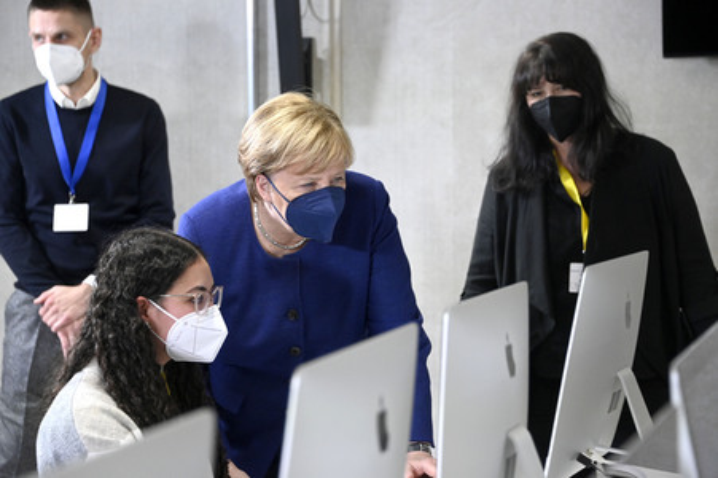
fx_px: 2431
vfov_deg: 11.2
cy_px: 239
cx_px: 359
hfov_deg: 16.8
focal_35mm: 122
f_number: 5.6
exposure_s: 1/500
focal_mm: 122
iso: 6400
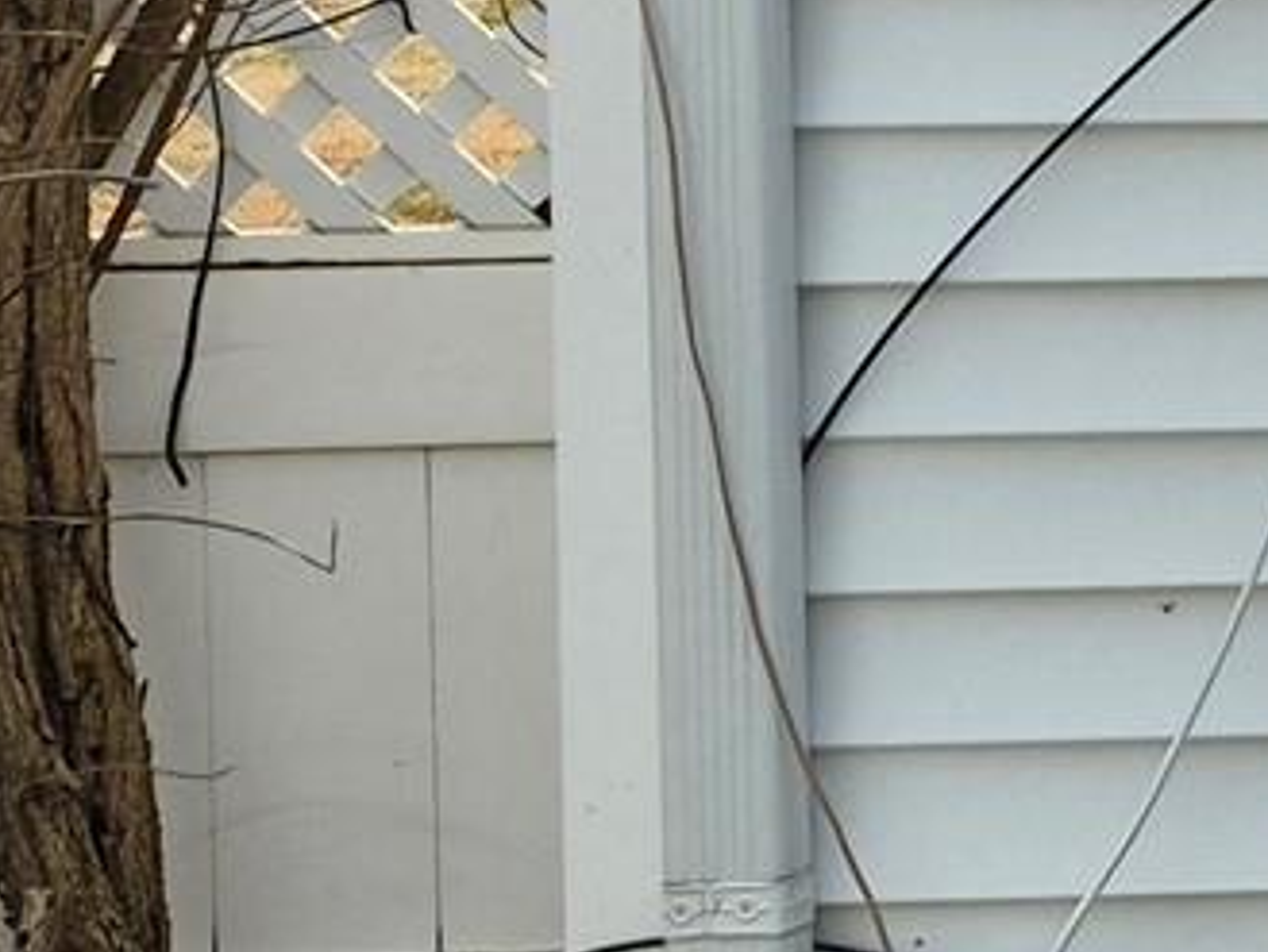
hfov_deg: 11.3
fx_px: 5240
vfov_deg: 10.2
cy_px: -278
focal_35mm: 143
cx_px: 3106
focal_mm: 5.4
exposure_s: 1/1944
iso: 25
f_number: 1.8
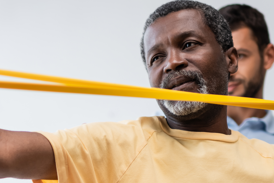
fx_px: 731
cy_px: 200
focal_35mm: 96
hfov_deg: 21.0
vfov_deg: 14.0
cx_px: 59
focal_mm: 35
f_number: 2
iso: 125
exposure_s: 1/320
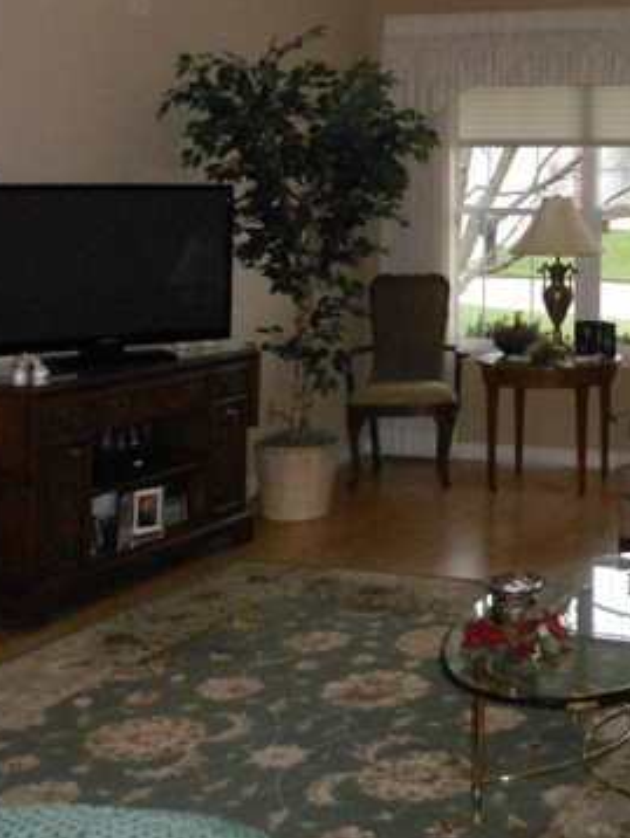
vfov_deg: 31.2
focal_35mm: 60
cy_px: 145
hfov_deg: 23.4
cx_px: 639
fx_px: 1454
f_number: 3.7
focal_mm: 5
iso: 400
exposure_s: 1/25
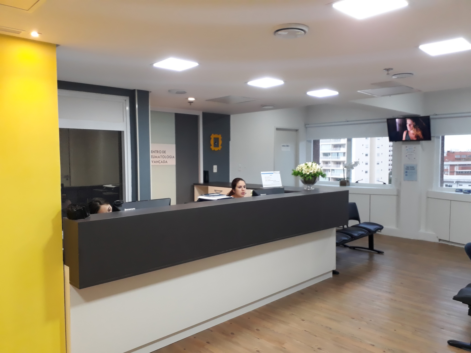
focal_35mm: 27
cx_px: 236
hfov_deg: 65.3
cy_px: 176
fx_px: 367
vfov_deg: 51.4
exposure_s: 1/30
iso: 160
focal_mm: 3.6
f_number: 1.9
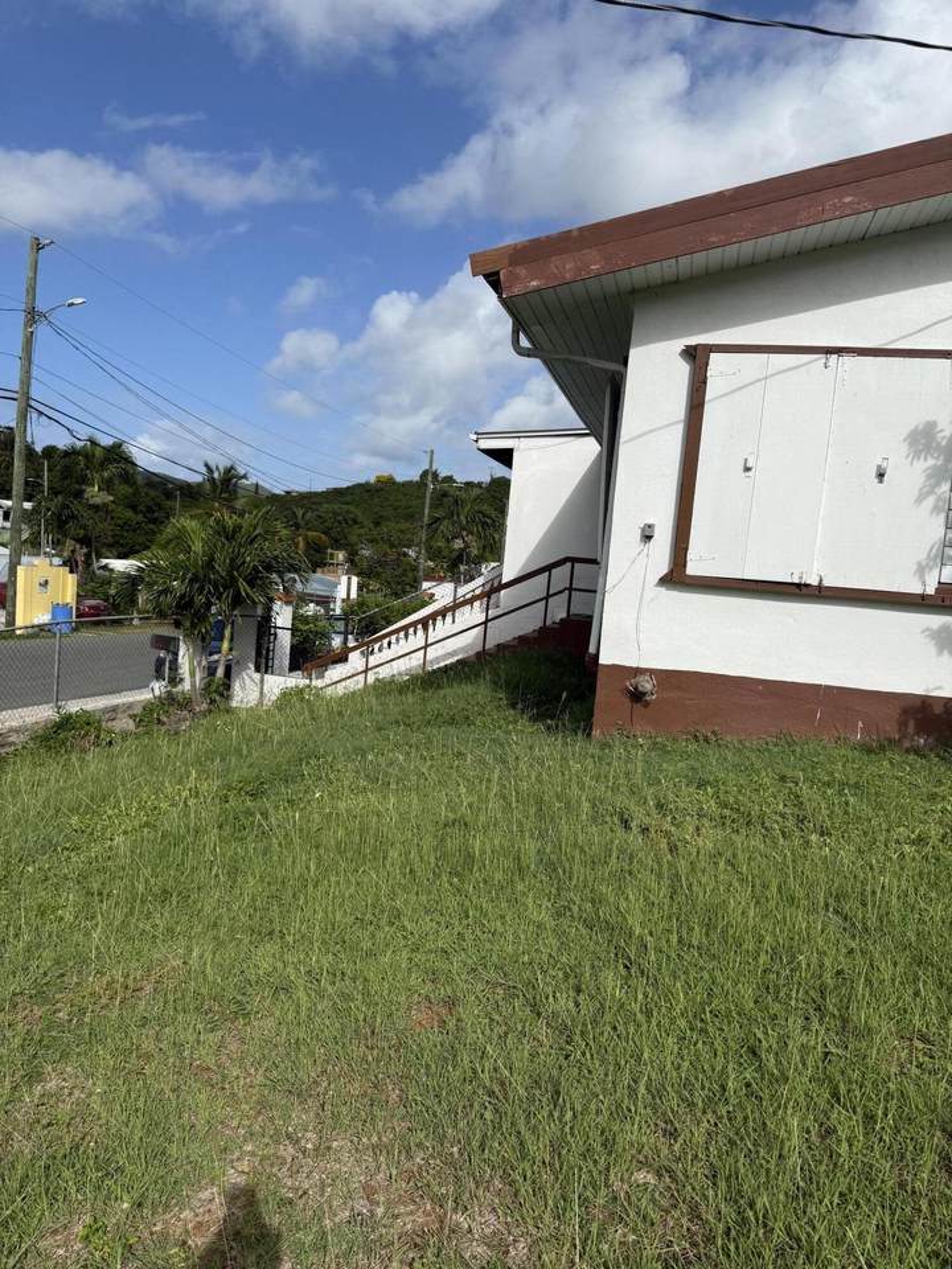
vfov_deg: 71.6
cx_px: 476
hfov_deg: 56.8
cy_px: 634
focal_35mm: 24
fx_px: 880
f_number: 1.78
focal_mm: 6.76
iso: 80
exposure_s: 1/7353
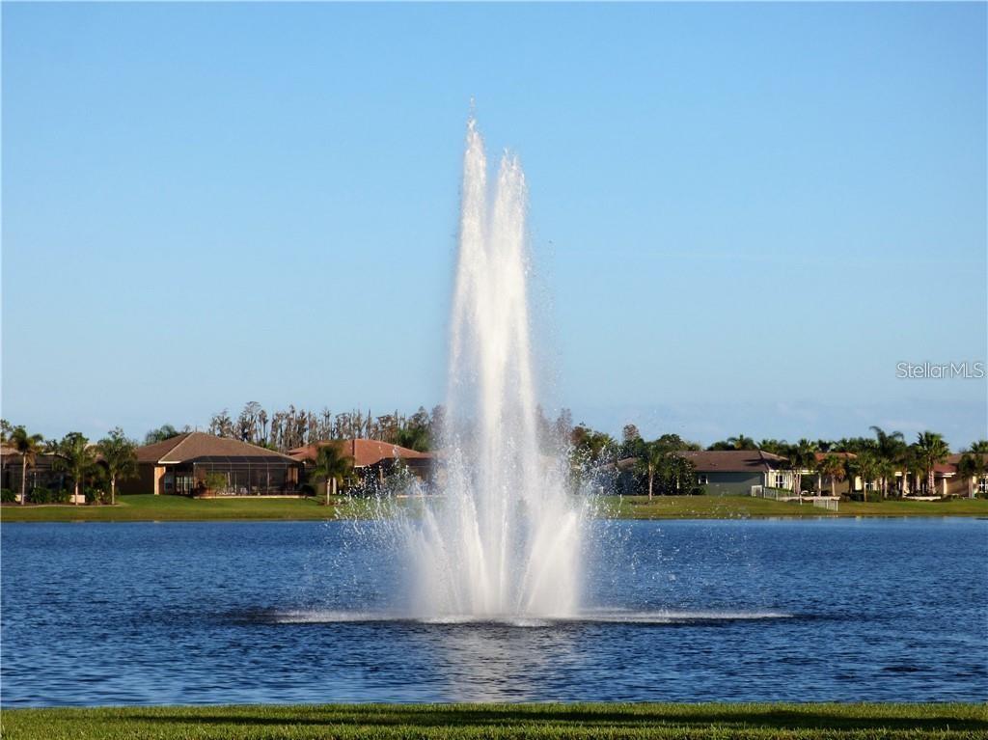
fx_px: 3652
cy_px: 370
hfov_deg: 15.4
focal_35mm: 128
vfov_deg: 11.6
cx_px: 494
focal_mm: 22.88
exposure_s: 1/500
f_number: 7.1
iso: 100
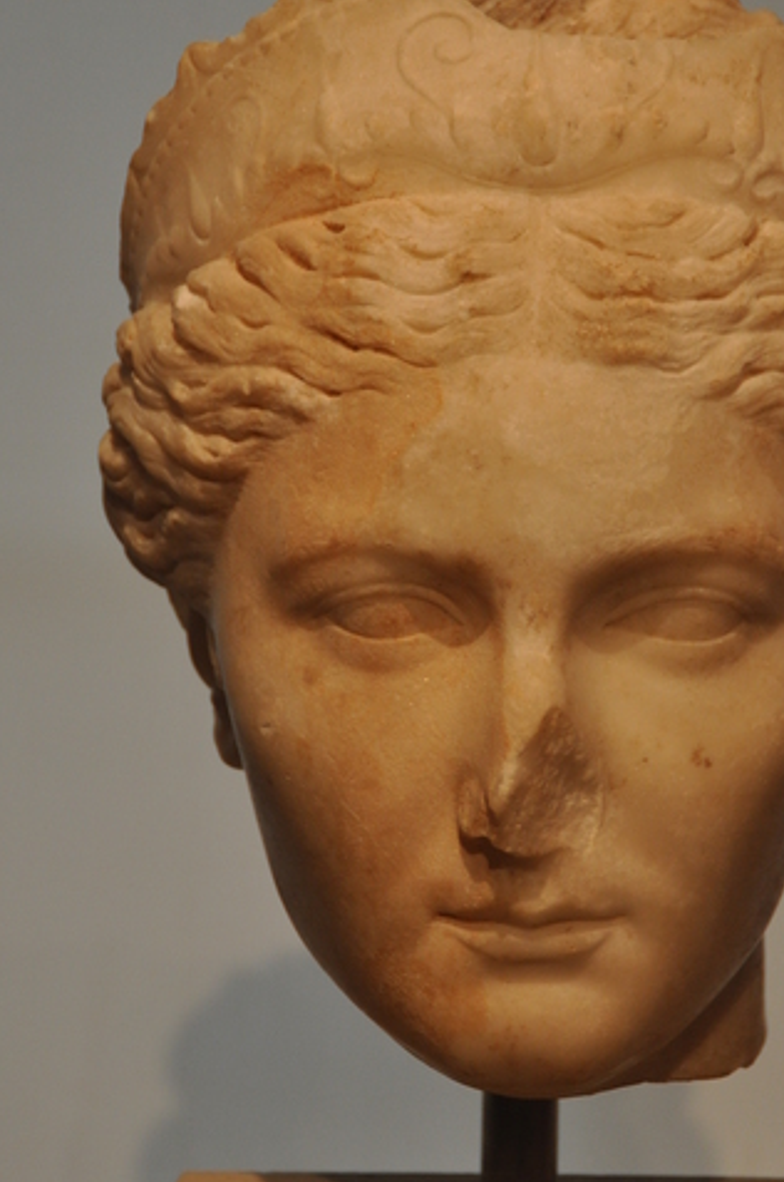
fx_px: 5602
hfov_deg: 8.0
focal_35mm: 171
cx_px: 530
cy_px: 596
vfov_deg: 12.0
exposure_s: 1/125
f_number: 5
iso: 500
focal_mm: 82
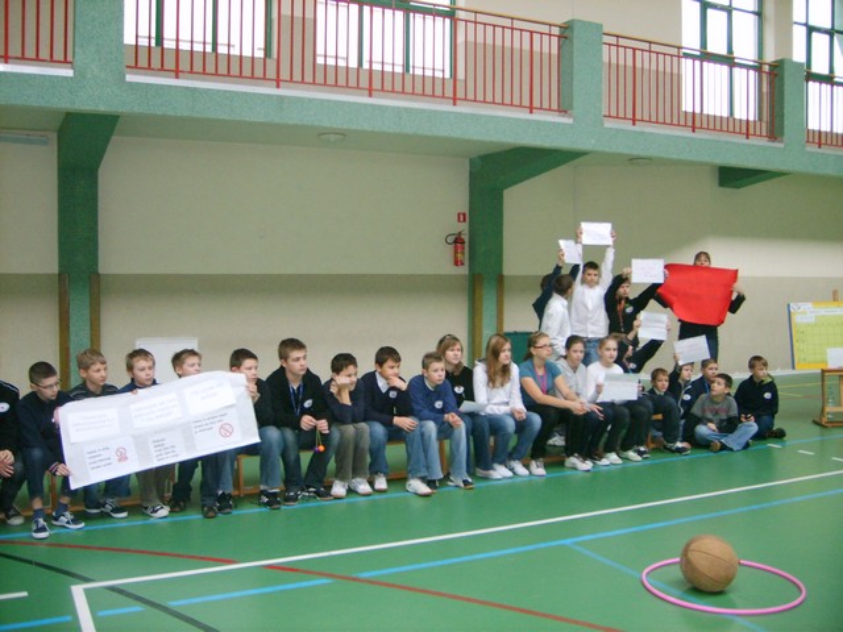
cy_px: 316
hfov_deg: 52.6
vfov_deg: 40.7
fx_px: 852
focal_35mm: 35
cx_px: 422
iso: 277
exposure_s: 1/30
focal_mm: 5.8
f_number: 2.8
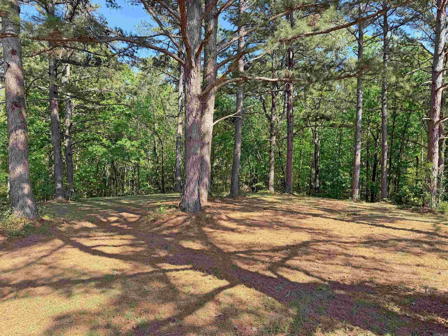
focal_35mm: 24
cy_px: 168
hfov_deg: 71.6
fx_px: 311
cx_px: 224
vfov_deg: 56.8
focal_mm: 6.76
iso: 80
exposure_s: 1/1032
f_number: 1.78
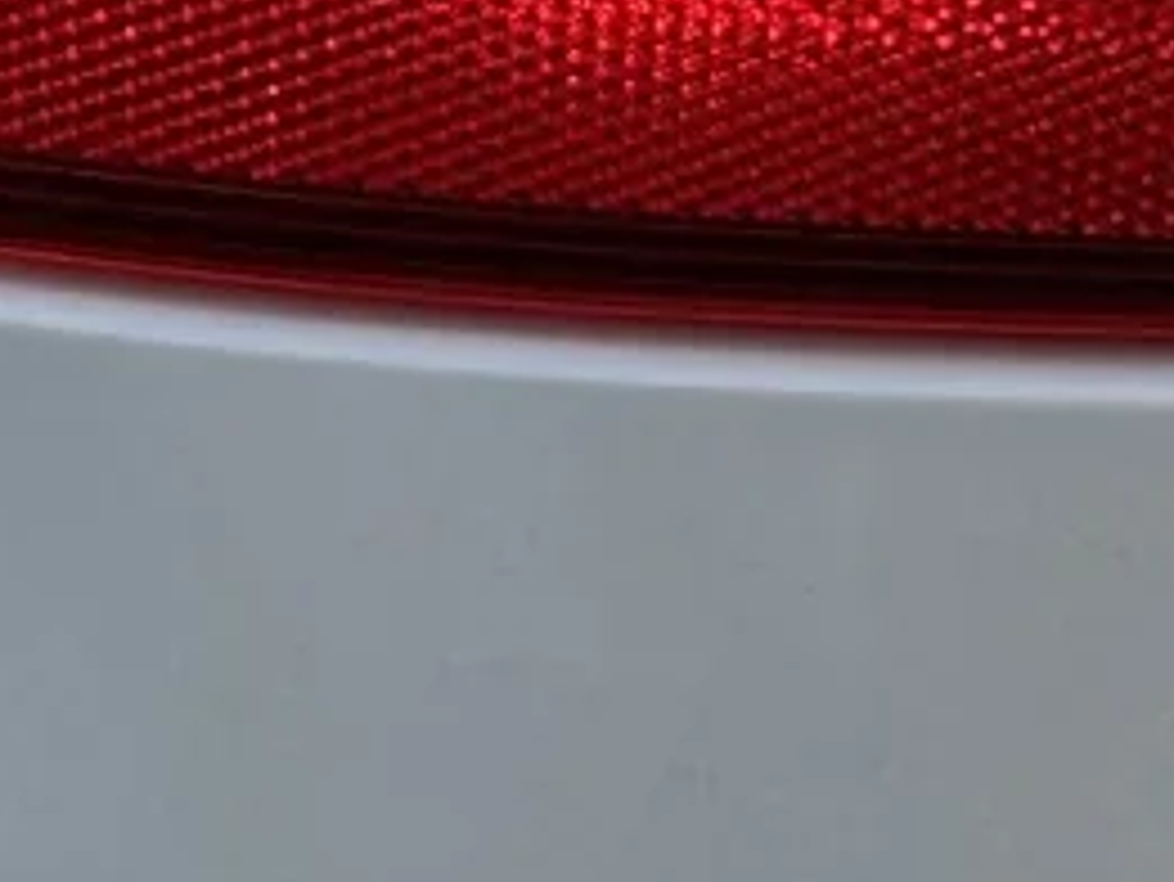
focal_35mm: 191
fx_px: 6481
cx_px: 2114
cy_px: -212
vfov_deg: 7.7
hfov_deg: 9.8
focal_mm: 5.7
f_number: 1.5
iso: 64
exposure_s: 1/121
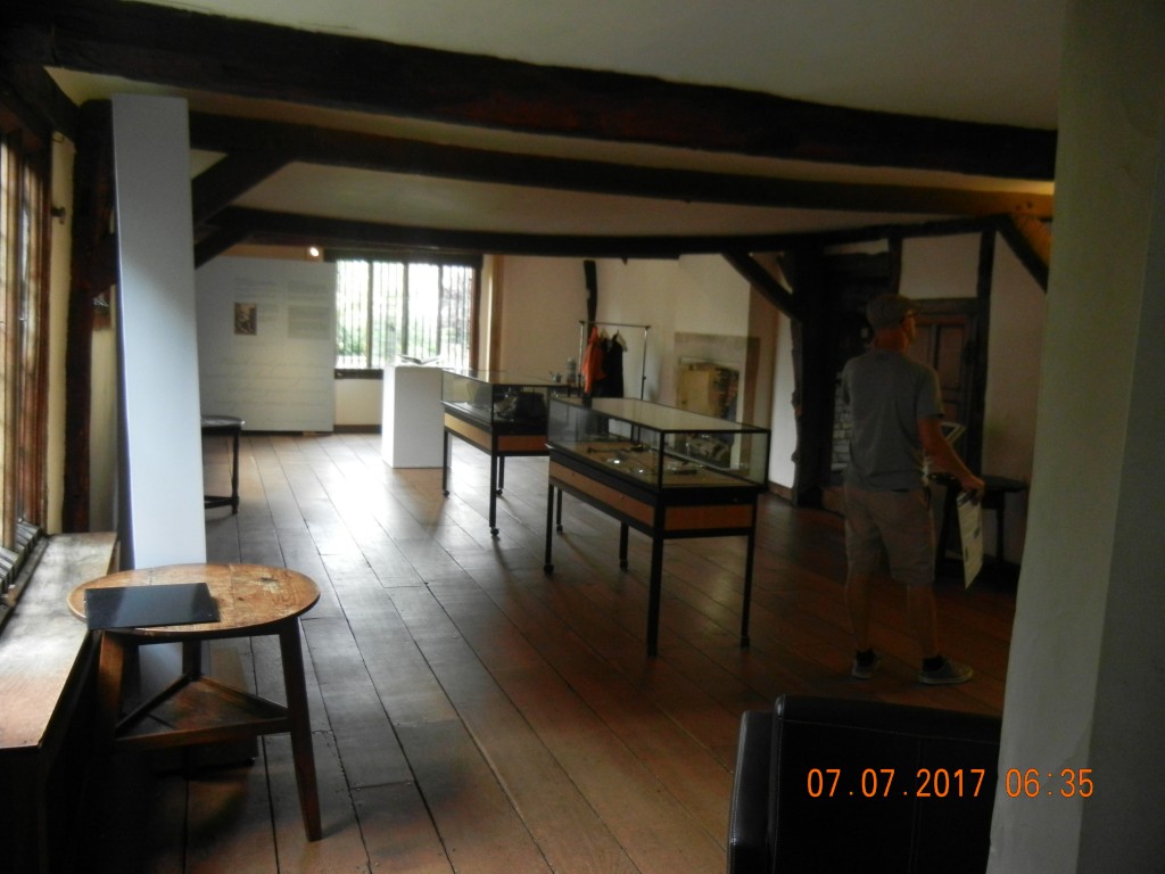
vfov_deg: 46.8
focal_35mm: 30
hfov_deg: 60.0
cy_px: 437
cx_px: 582
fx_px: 1010
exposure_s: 1/82
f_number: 3.5
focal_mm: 5.4
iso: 640
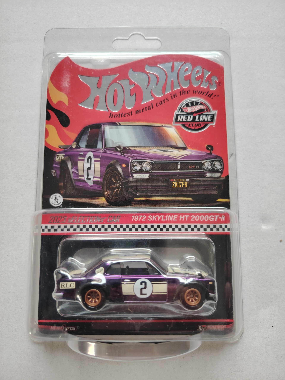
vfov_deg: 71.6
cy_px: 190
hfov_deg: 56.8
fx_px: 263
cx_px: 142
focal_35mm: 24
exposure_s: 1/50
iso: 884
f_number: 1.75
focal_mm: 5.25
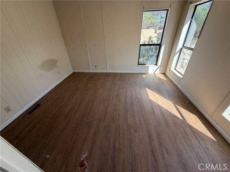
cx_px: 115
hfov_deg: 102.1
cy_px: 86
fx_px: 93
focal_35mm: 14
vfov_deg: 85.7
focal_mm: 2.22
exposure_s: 1/123
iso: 64
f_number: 2.2
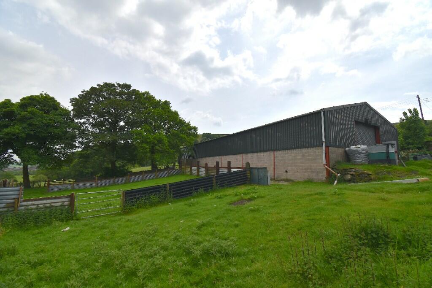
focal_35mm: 15
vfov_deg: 77.3
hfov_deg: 100.4
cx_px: 216
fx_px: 180
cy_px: 144
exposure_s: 1/400
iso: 100
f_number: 10
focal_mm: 10
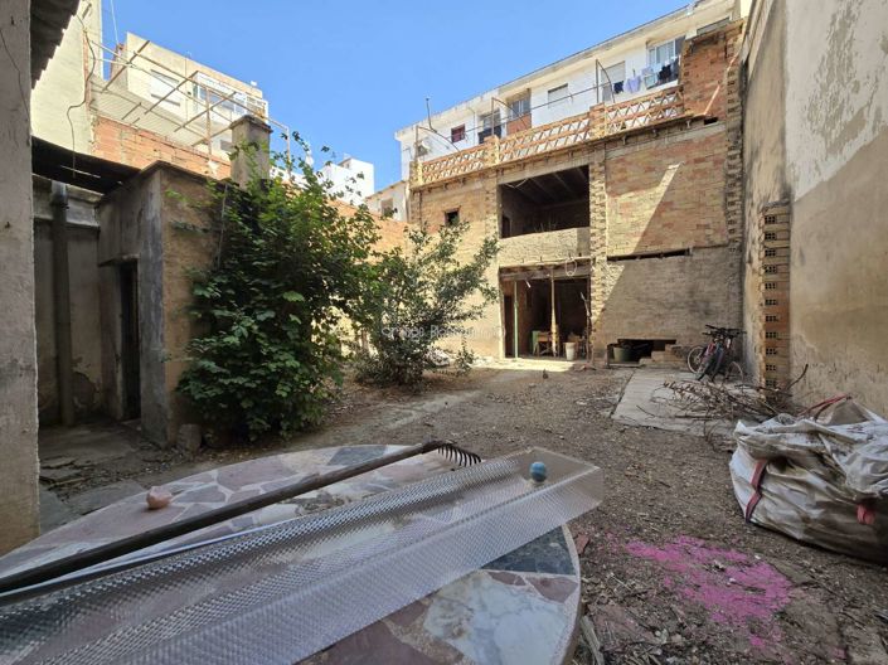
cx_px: 444
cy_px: 332
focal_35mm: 13
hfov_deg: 106.2
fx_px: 333
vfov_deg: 89.9
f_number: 2.2
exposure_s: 1/614
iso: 50
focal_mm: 2.2
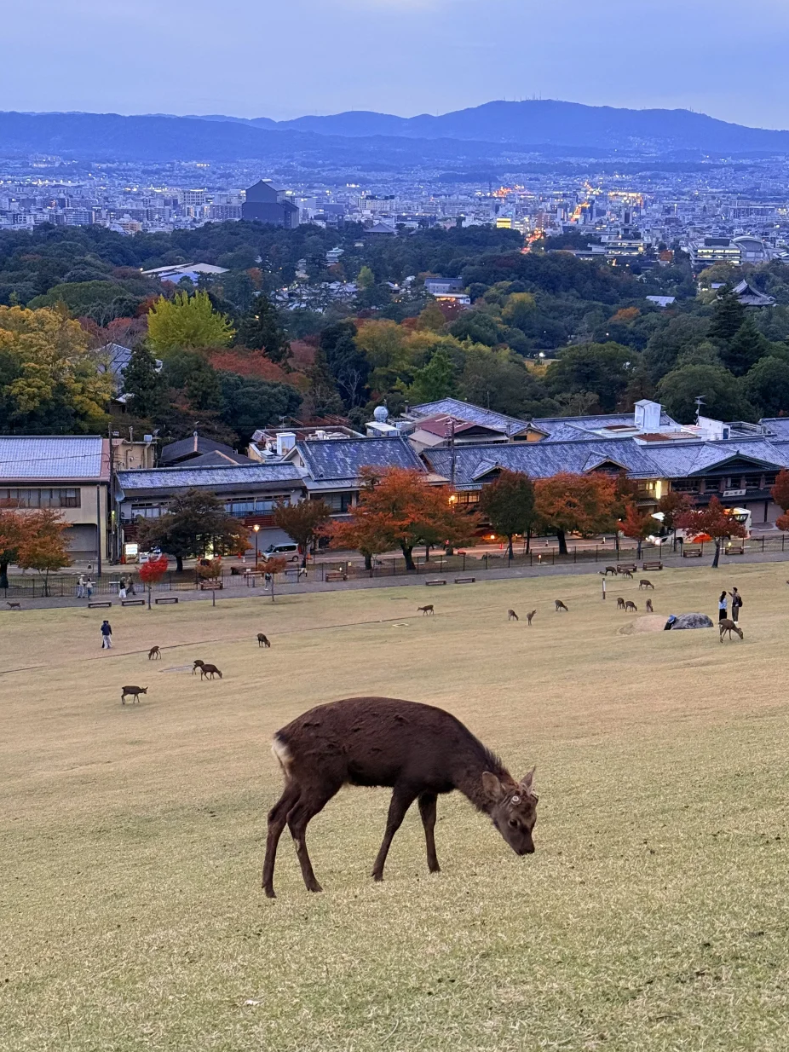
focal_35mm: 56
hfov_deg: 26.1
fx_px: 1701
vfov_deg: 34.3
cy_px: 484
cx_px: 459
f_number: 1.78
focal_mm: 6.76
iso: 400
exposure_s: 1/40
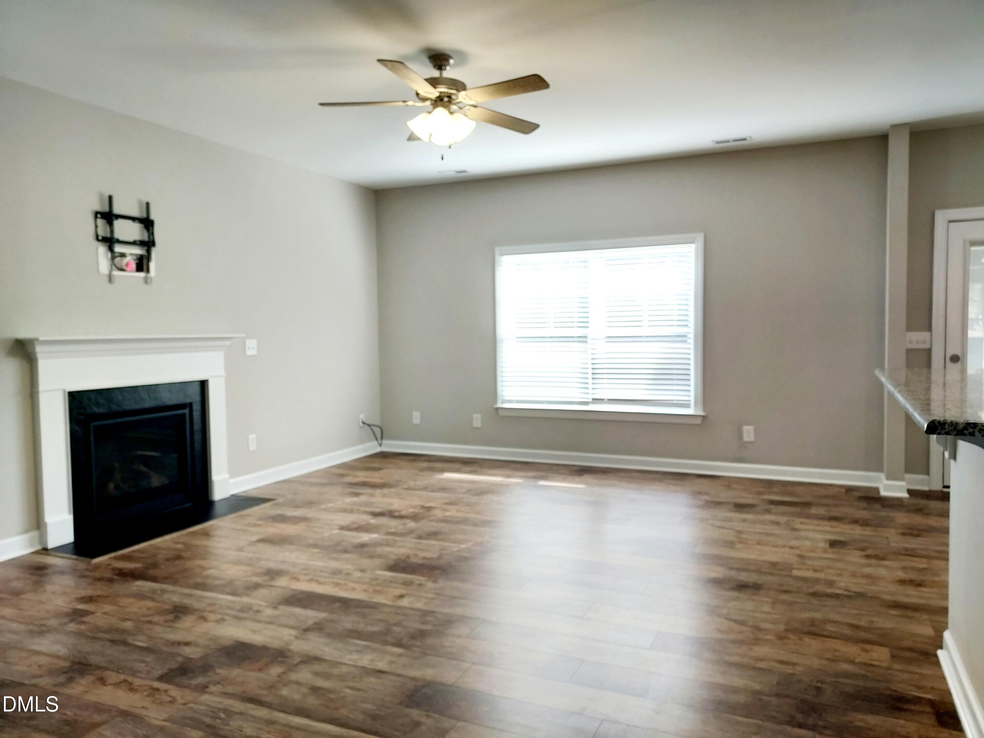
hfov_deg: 71.6
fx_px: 682
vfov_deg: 56.8
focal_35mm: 24
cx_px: 492
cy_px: 369
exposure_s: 1/60.2
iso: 64
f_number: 1.8
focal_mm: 4.6
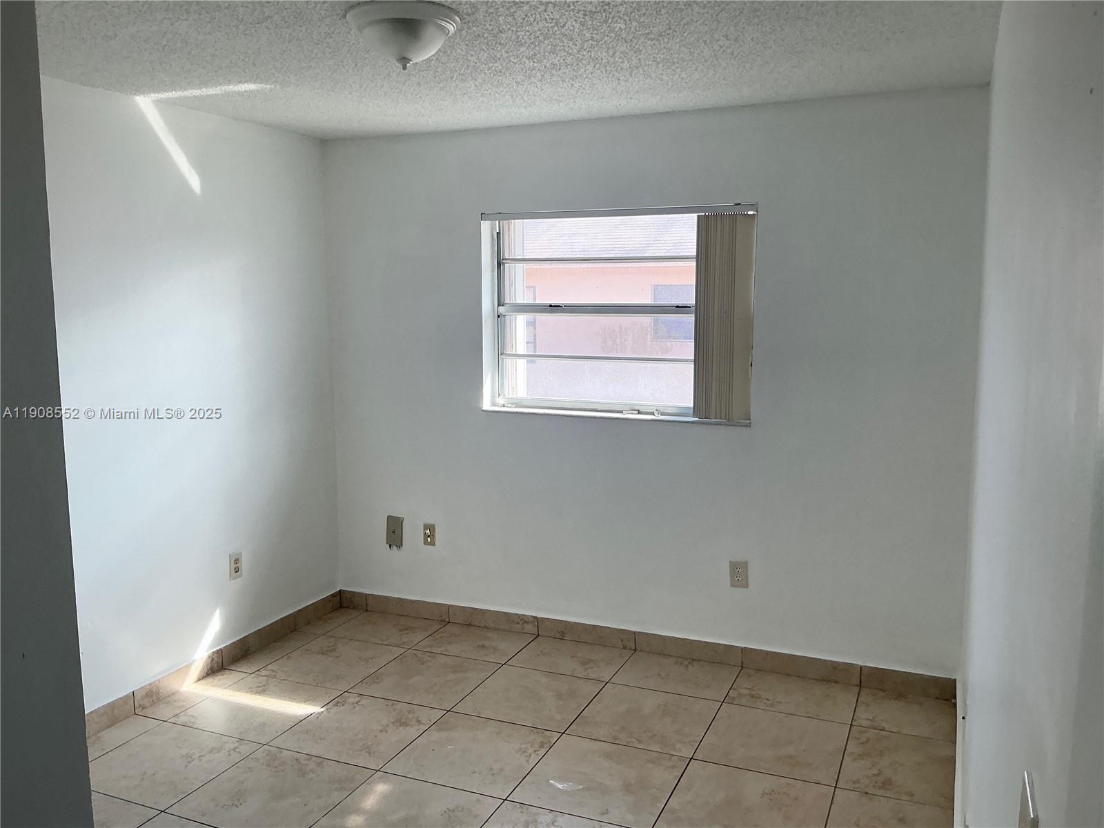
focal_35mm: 29
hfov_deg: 61.7
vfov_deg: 48.2
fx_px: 925
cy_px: 414
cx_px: 552
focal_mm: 3
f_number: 1.8
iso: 32
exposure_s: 1/120
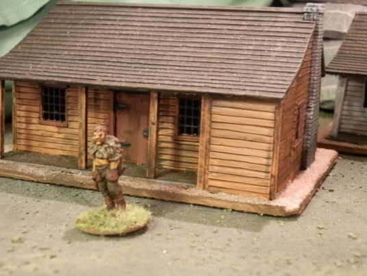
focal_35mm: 61
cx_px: 184
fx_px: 647
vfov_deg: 24.0
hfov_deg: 31.7
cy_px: 138
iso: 400
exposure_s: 1/6
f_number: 3.7
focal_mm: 10.99
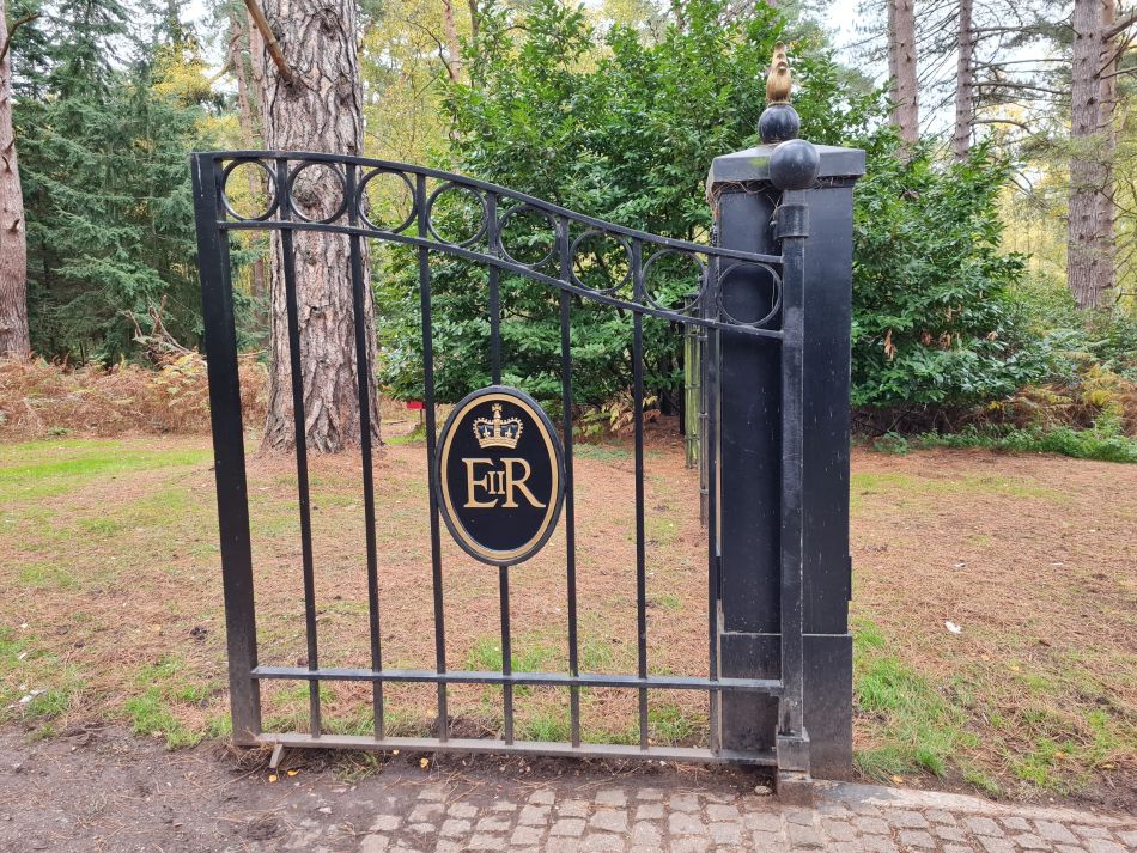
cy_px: 426
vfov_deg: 53.1
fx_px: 854
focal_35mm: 26
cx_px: 568
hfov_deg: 67.3
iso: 250
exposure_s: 1/100
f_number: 1.8
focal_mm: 5.4
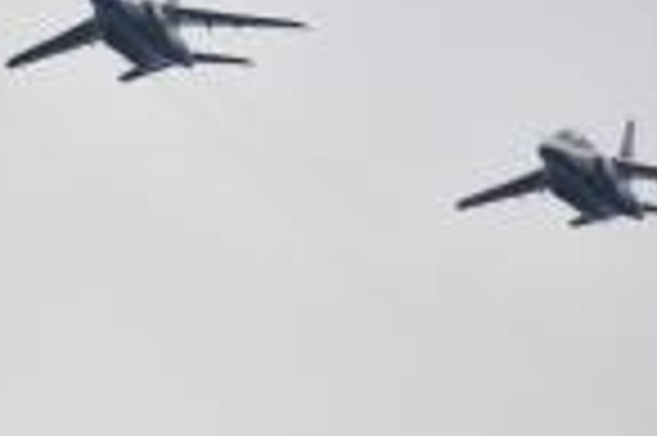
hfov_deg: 1.1
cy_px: -148
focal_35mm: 1806
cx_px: -454
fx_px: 32922
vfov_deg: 0.8
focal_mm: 400
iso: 1250
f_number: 13
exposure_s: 1/1000
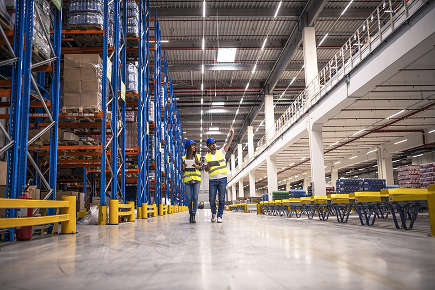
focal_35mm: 35
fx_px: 423
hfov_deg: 54.4
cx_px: 218
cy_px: 145
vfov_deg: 37.8
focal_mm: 35
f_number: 1.4
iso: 500
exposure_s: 1/250
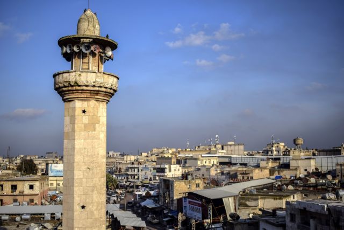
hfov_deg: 49.5
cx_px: 172
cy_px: 115
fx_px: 373
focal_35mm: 39
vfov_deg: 34.2
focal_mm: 26
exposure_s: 1/1600
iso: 100
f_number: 4.5
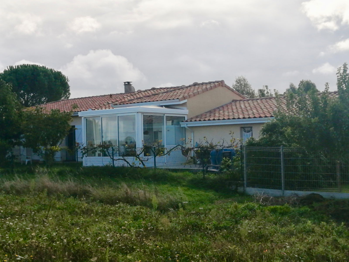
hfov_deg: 39.7
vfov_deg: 30.3
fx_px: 484
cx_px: 174
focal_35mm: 48
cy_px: 131
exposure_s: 1/2545
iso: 50
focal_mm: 3.62
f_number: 1.8
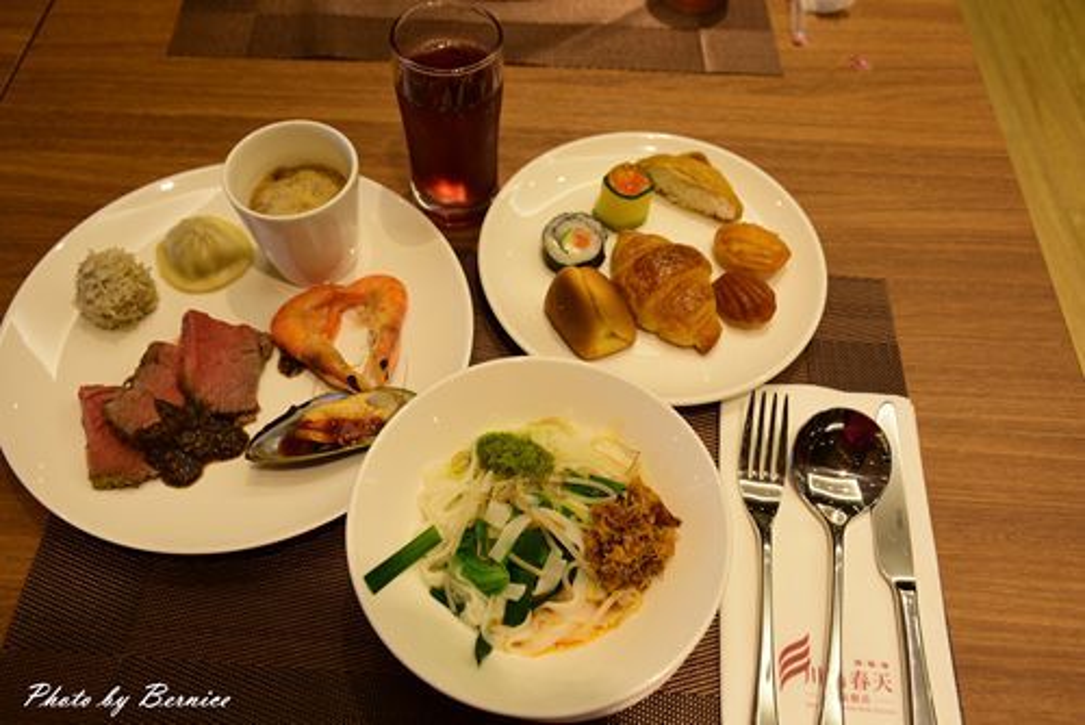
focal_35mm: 30
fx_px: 905
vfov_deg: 43.7
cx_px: 542
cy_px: 362
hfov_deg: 61.9
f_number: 5.6
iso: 360
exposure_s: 1/30
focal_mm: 20
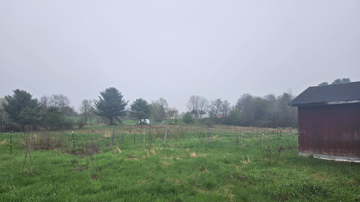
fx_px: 248
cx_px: 177
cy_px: 126
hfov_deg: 71.9
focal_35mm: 26
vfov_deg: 44.0
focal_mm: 5.4
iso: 25
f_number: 1.8
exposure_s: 1/750
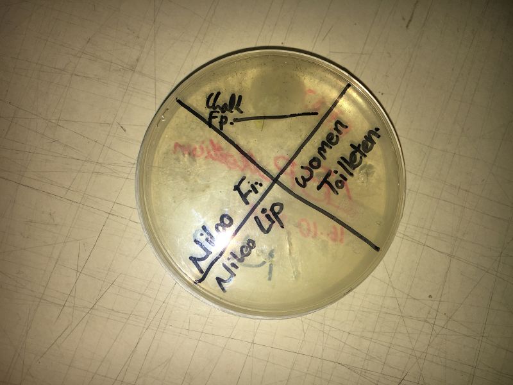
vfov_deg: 48.2
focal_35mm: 29
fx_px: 430
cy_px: 192
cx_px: 256
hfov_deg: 61.7
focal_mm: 4.15
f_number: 2.2
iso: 25
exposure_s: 1/244
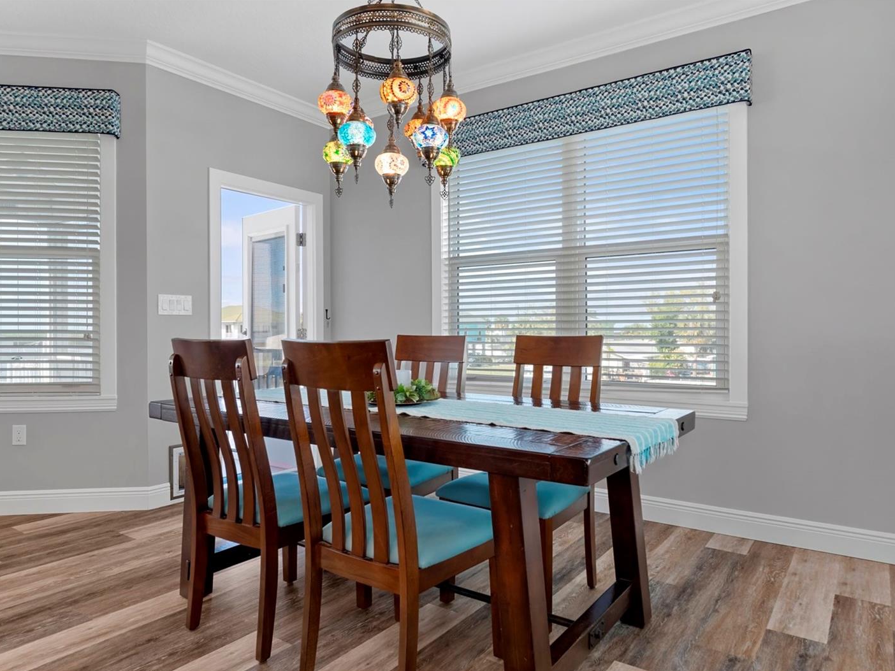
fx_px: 595
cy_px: 336
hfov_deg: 73.9
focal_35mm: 23
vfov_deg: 58.9
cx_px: 456
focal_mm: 14
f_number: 8
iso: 1000
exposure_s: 1/10
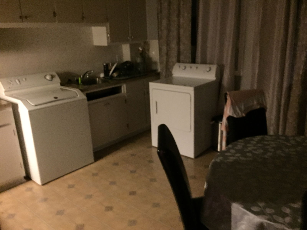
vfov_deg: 48.2
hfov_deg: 61.7
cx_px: 154
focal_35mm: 29
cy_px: 115
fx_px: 257
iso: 640
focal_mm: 4.15
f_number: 2.2
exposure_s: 1/15
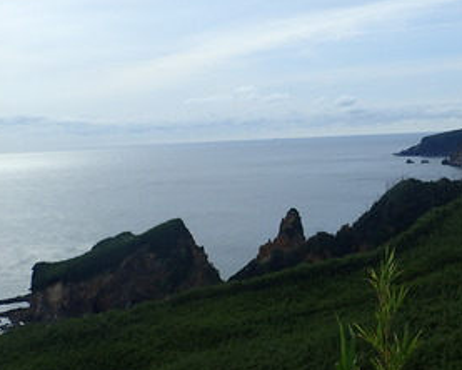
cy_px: 131
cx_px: 380
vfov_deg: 33.9
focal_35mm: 44
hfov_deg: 40.0
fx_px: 602
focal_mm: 4.5
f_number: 8
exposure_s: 1/320
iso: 100
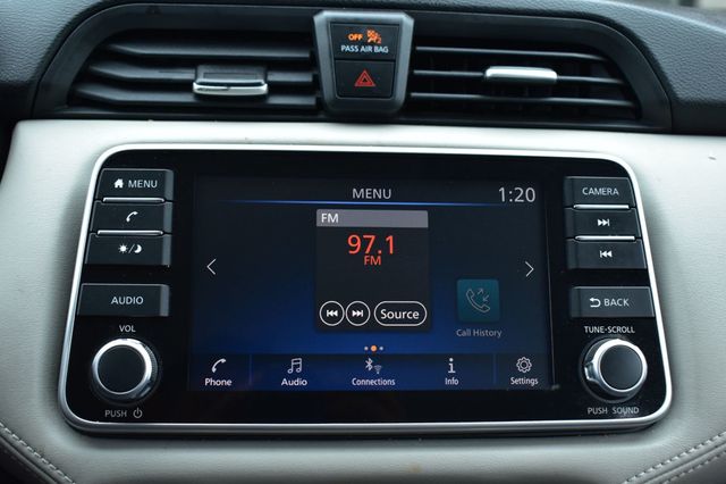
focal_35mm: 42
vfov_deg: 31.9
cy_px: 242
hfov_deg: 46.4
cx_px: 363
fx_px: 847
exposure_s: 1/125
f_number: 5.6
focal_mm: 28
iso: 400
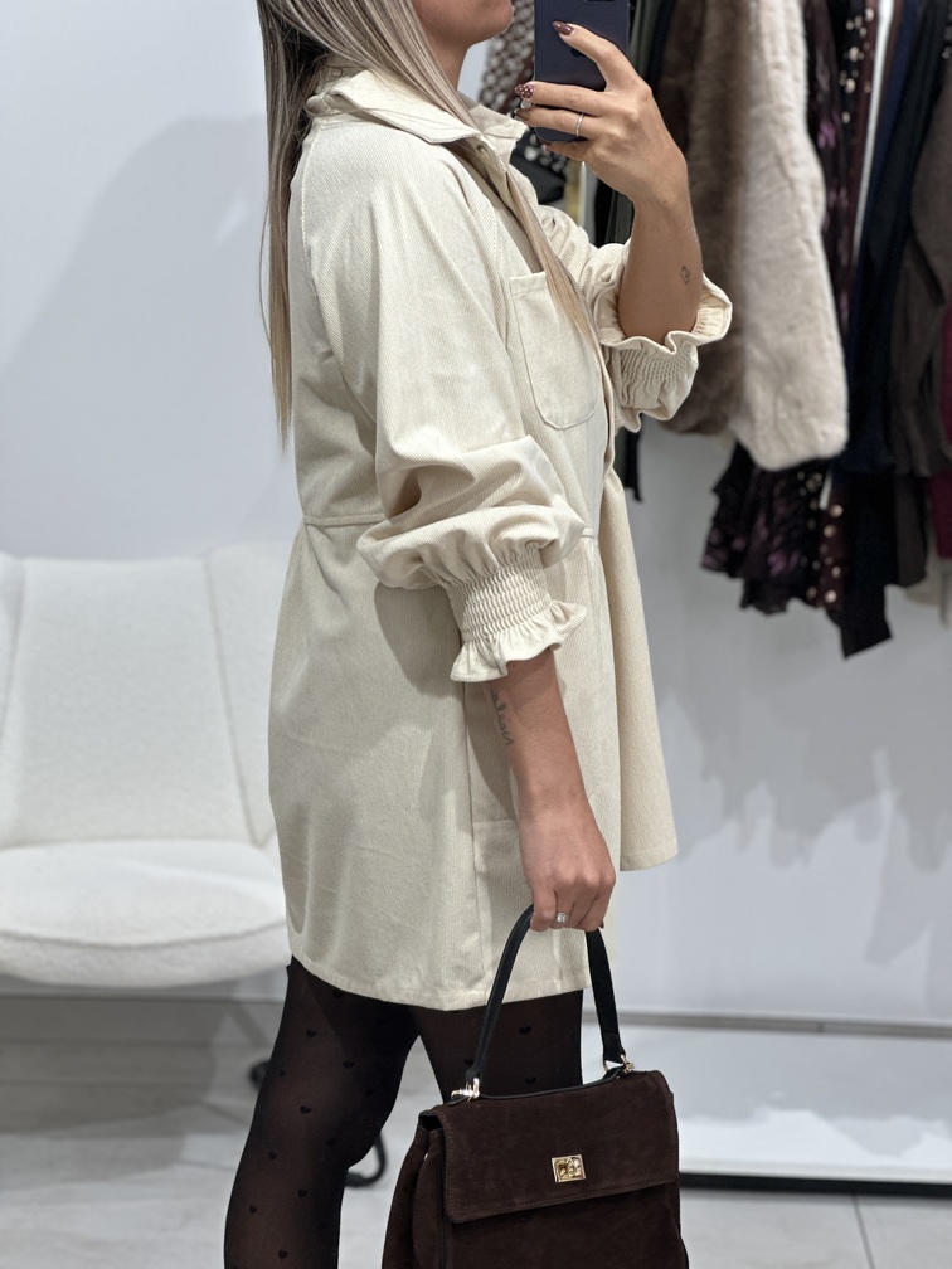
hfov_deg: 19.1
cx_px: 476
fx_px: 2824
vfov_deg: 25.3
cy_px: 634
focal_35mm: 77
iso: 80
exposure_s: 1/100
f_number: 2.8
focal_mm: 9
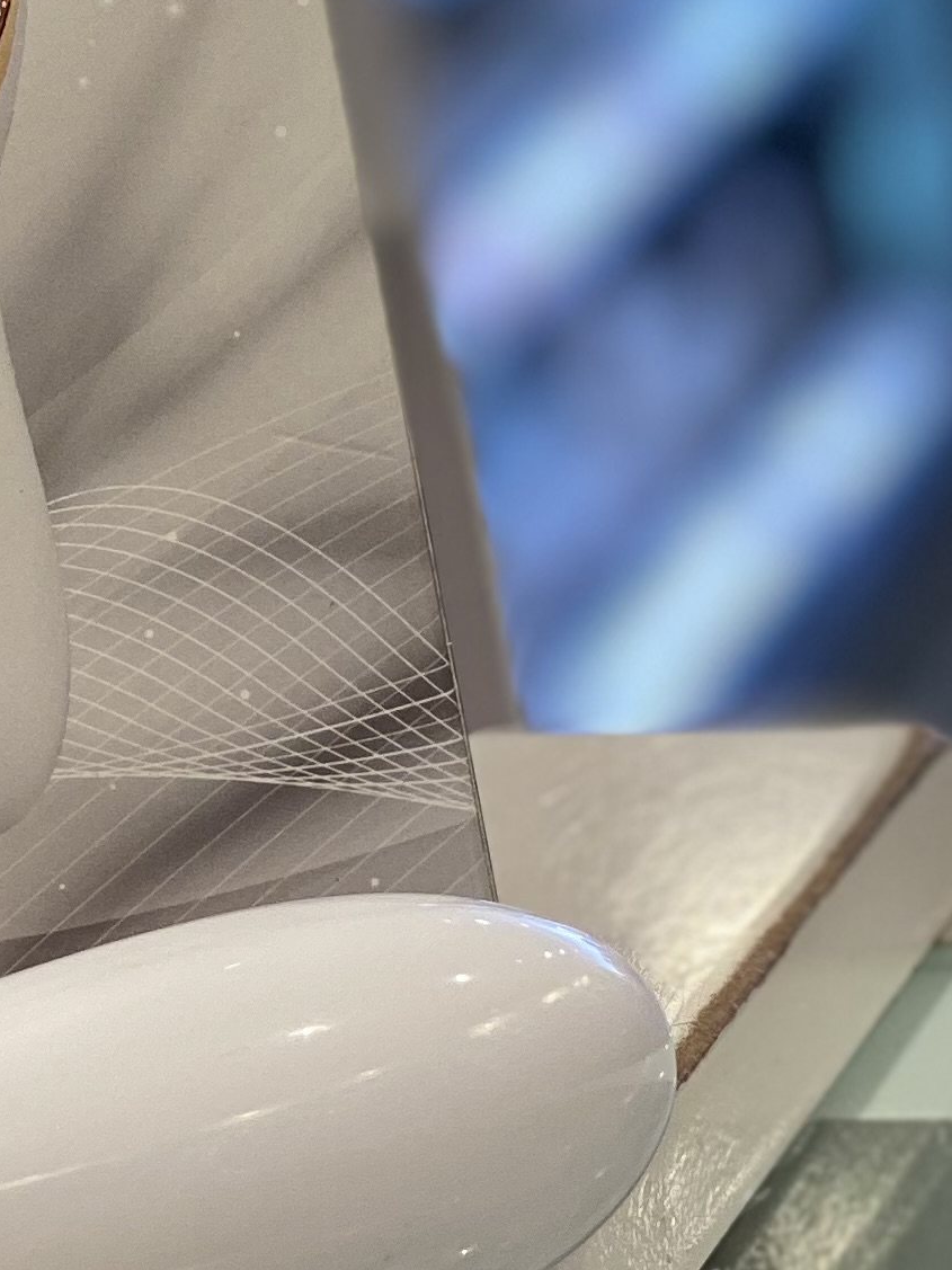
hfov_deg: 7.9
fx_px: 6822
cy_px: 117
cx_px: -337
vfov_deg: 10.6
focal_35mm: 186
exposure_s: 1/100
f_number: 2
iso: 32
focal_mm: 6
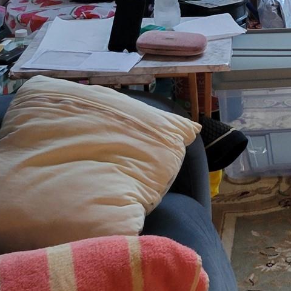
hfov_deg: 16.9
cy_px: -140
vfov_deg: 16.3
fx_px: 932
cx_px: 360
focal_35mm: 98
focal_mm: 5.4
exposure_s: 1/40
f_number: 1.8
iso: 200
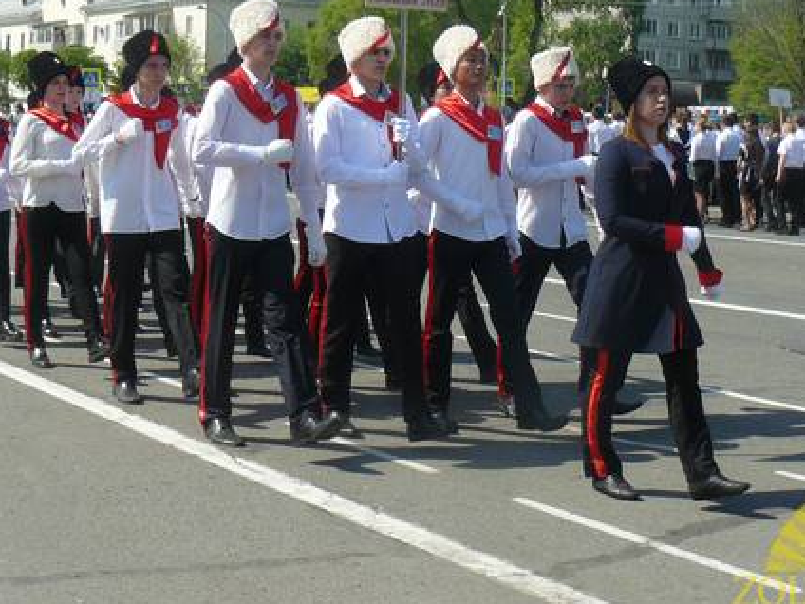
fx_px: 1581
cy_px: 144
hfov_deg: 28.4
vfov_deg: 21.4
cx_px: 270
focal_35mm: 68
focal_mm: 6
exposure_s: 1/400
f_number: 5.6
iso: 100
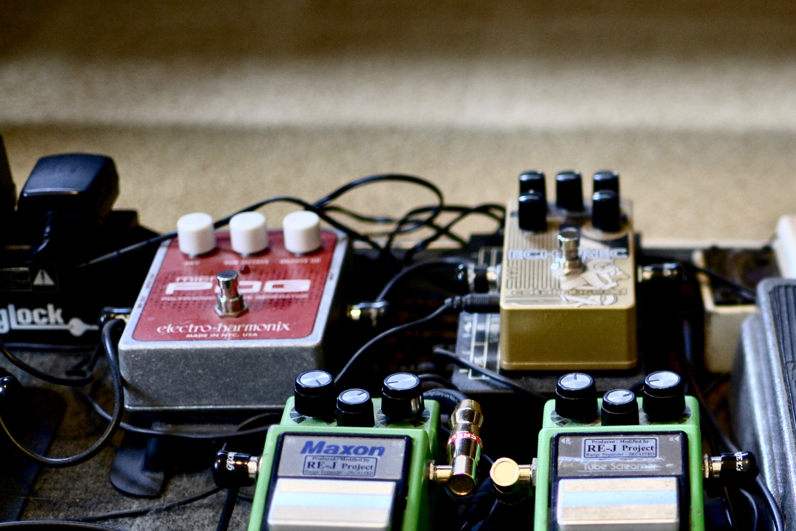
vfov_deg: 14.5
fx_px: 2076
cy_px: 436
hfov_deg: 21.3
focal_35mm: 94
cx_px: 709
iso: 400
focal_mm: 35
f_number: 1.8
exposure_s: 1/60
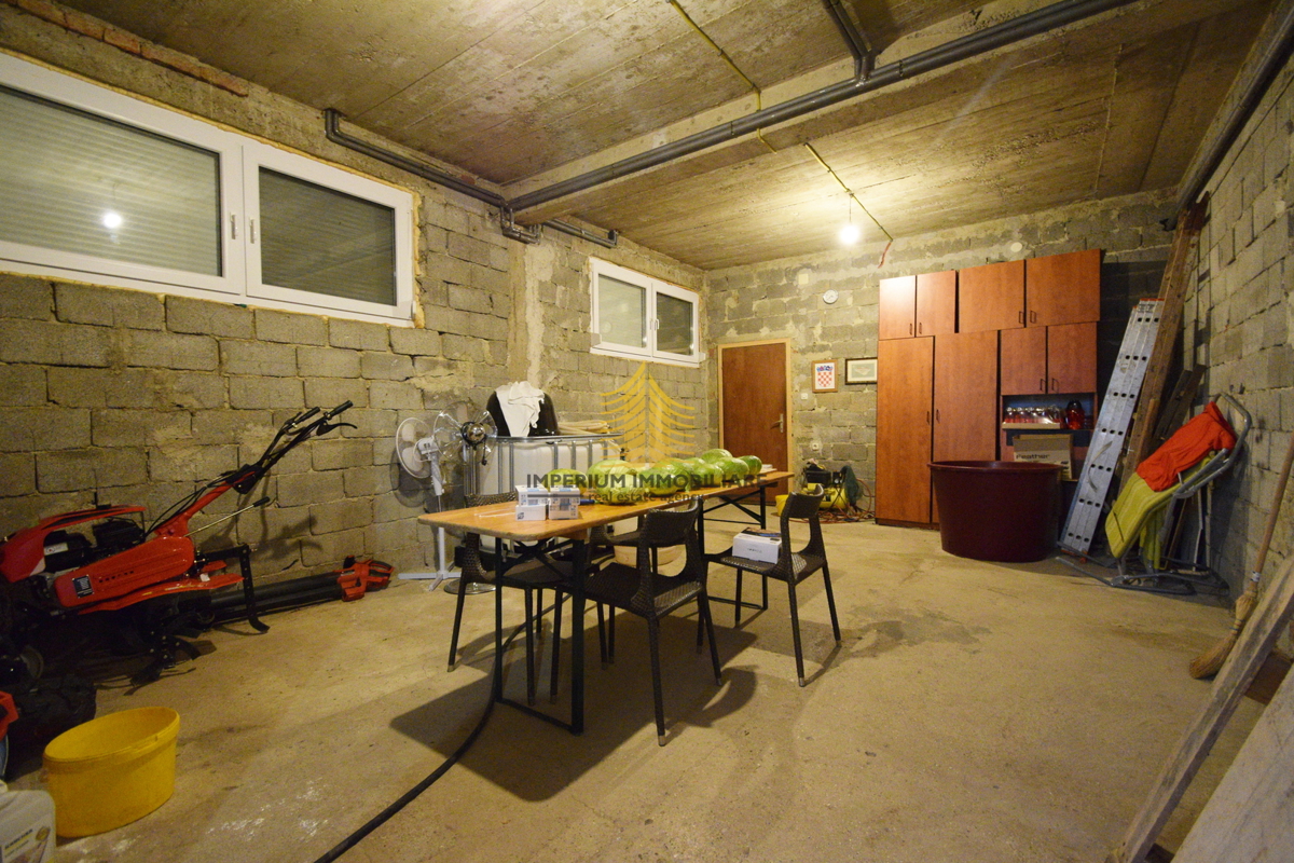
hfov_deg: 100.4
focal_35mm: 15
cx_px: 647
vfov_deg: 77.3
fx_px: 539
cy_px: 432
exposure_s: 1/25
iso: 3200
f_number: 4.5
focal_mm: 10
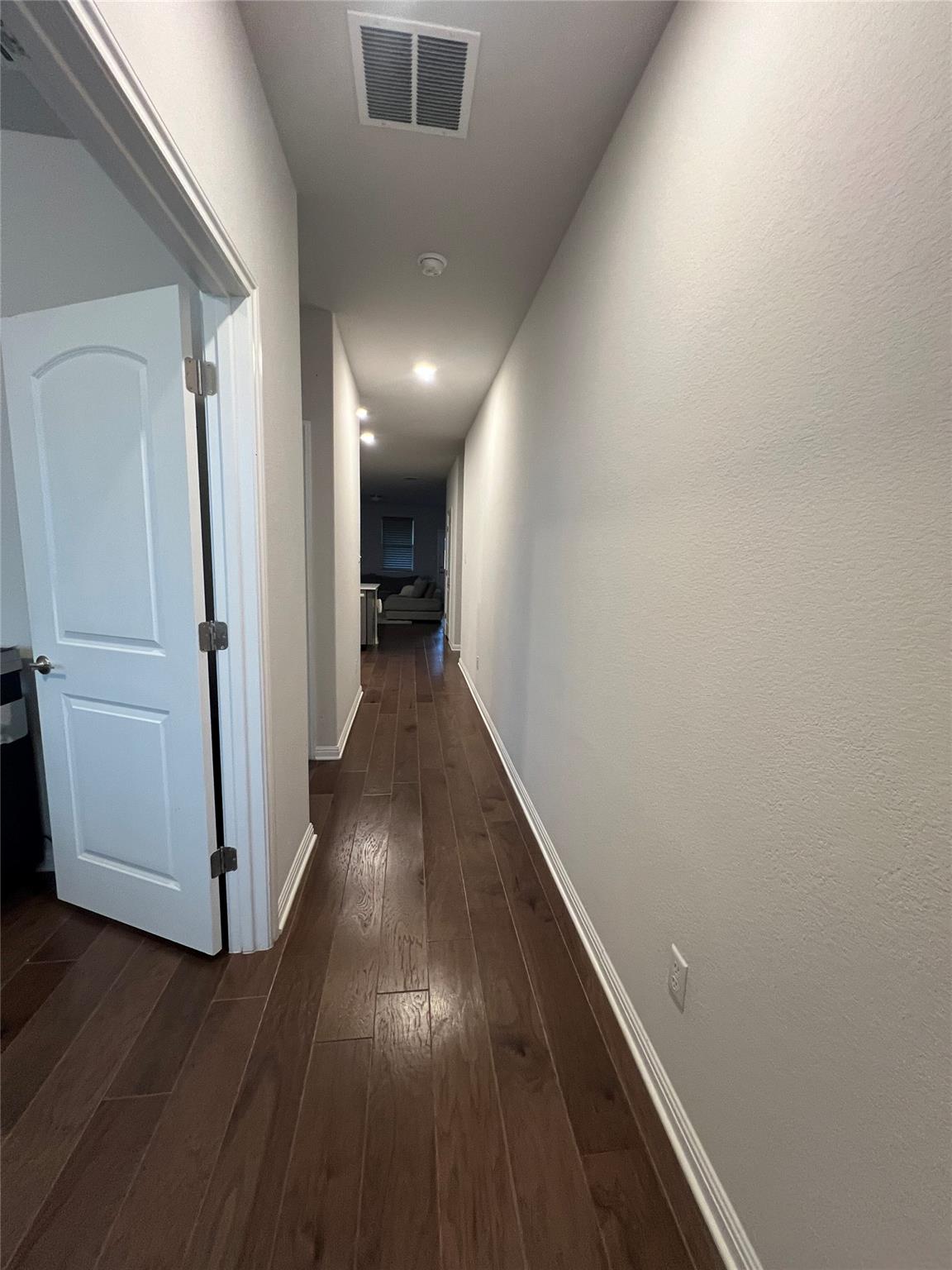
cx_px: 476
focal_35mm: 13
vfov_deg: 106.2
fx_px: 477
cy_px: 635
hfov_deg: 89.9
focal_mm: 1.57
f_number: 1.8
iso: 250
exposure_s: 1/60
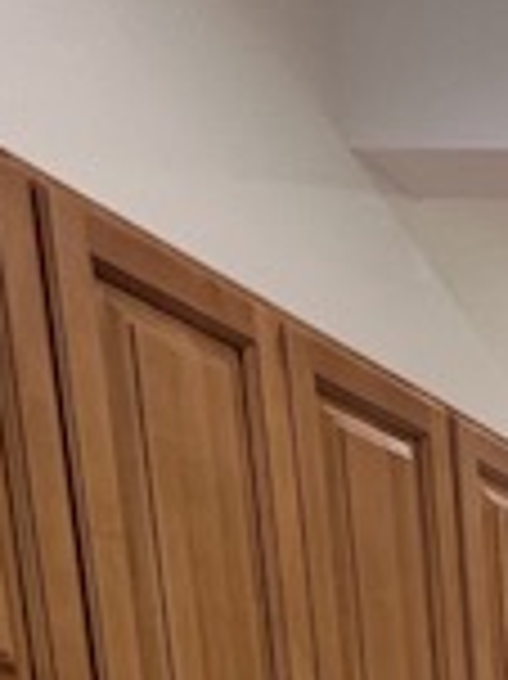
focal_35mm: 69
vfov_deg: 19.9
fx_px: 1352
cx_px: 1250
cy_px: 1252
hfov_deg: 14.0
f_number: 1.8
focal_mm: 1.57
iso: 160
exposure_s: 1/120
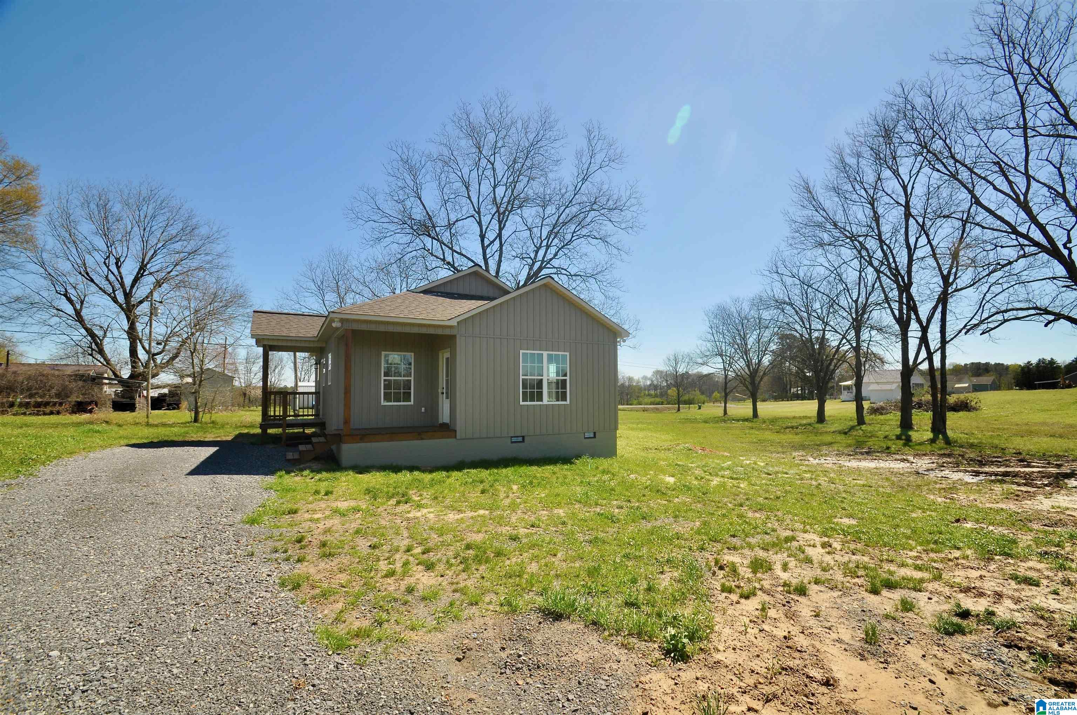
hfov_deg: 100.5
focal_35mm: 15
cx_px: 538
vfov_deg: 77.2
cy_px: 358
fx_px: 448
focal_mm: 10
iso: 200
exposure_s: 1/320
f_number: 9
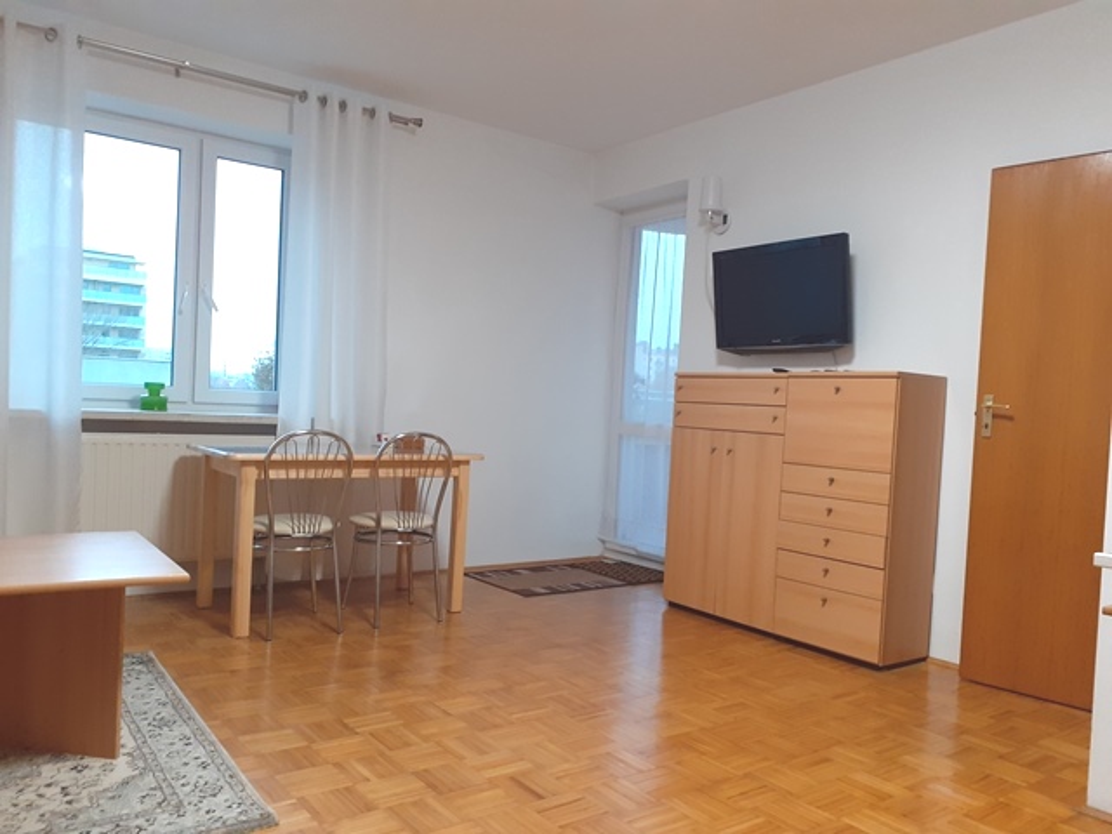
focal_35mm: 27
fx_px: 867
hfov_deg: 65.3
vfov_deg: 51.4
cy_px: 417
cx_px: 556
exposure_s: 1/50
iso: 125
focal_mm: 3.6
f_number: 1.9
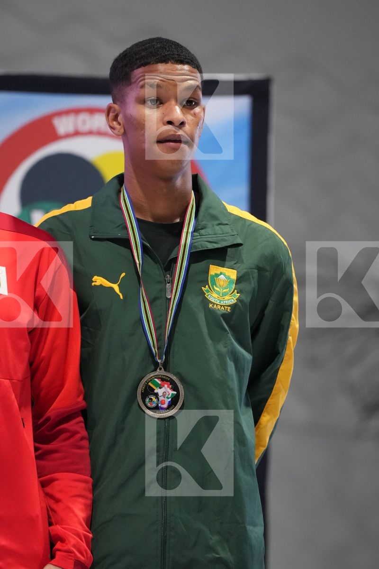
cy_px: 284
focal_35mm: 286
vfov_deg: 7.2
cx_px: 190
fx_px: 4516
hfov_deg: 4.8
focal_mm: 191
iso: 4000
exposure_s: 1/250
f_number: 2.8
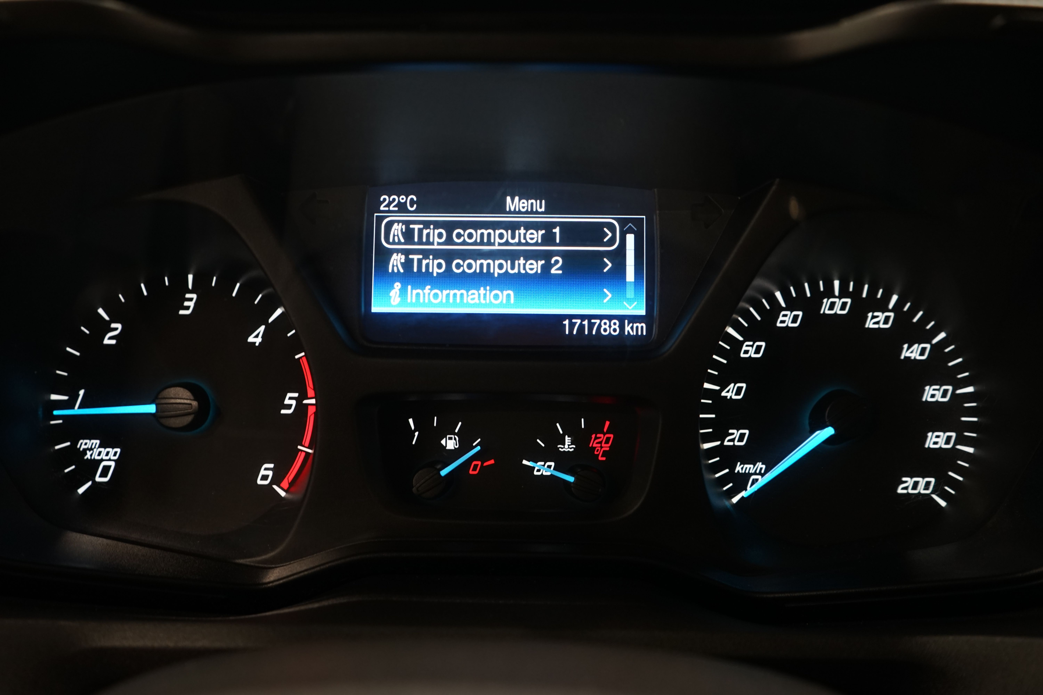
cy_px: 348
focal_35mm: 28
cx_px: 522
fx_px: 811
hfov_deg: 65.5
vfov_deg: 46.4
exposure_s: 1/13
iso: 800
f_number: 5
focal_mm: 28
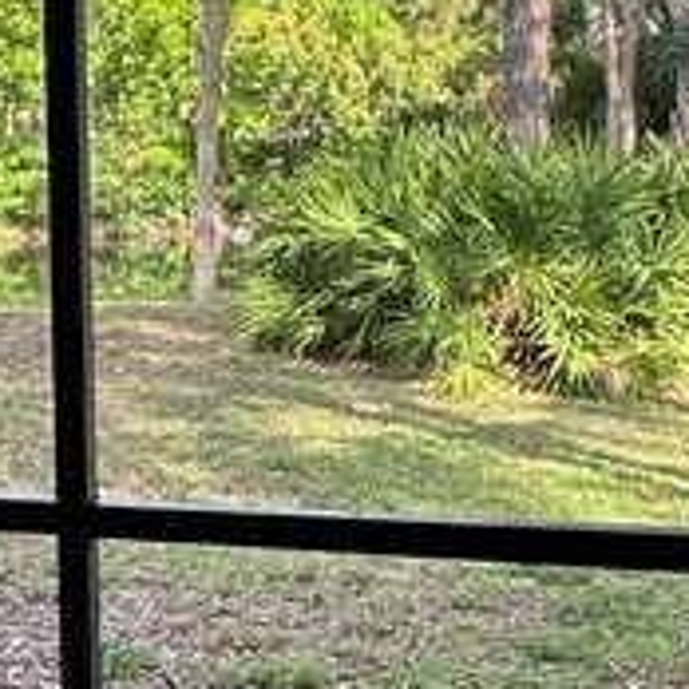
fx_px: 1644
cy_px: 341
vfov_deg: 23.7
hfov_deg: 22.6
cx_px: -24
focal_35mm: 73
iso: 40
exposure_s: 1/210
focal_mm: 2.22
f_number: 2.2
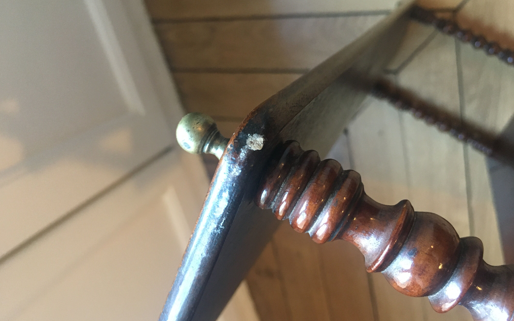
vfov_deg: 40.6
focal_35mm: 31
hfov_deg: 61.2
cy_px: 158
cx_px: 258
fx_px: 434
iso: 200
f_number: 2.2
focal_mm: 4.15
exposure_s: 1/25
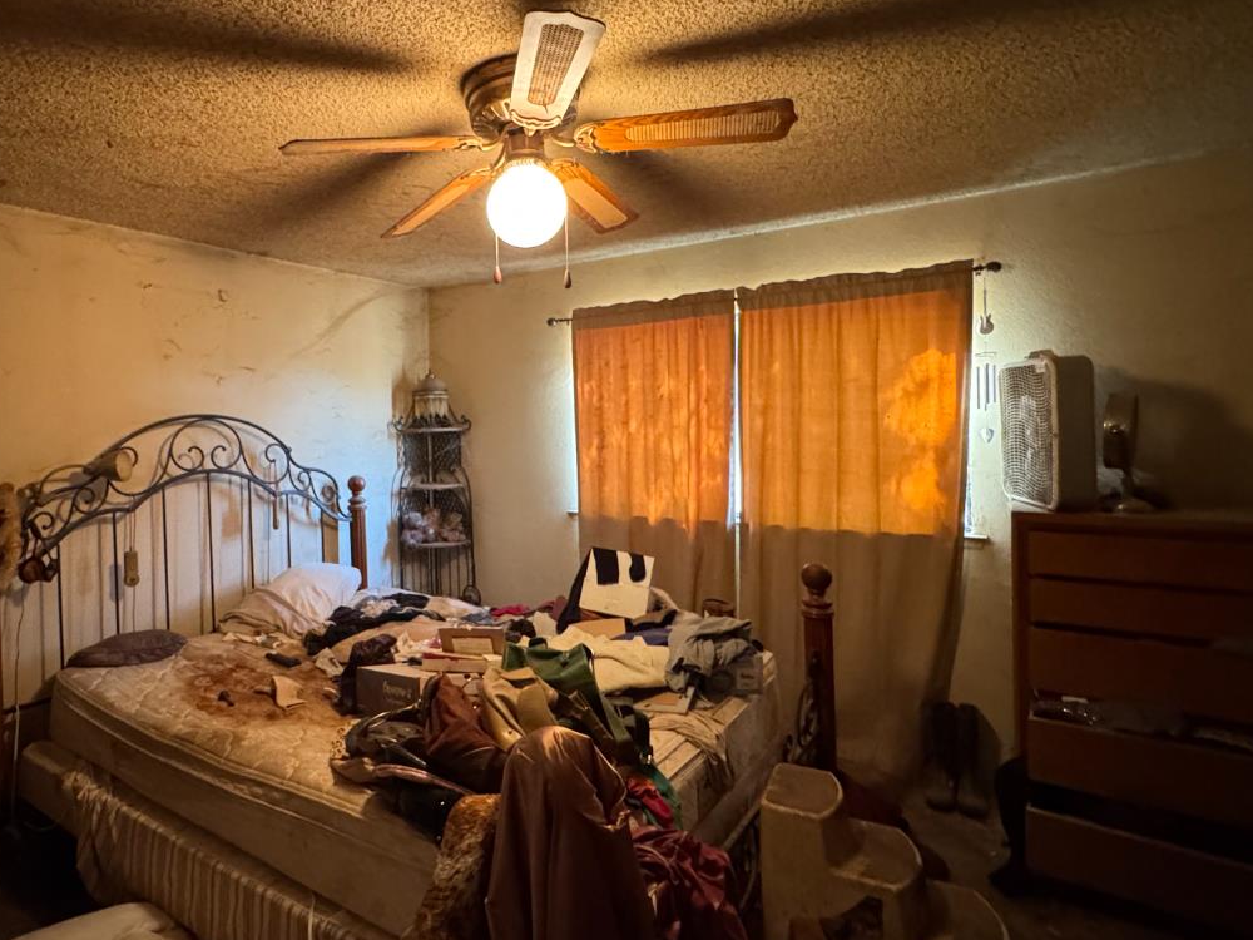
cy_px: 432
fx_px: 760
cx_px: 420
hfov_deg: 76.5
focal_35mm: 21
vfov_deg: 63.4
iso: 1000
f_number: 2.2
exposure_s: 1/60
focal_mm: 2.22
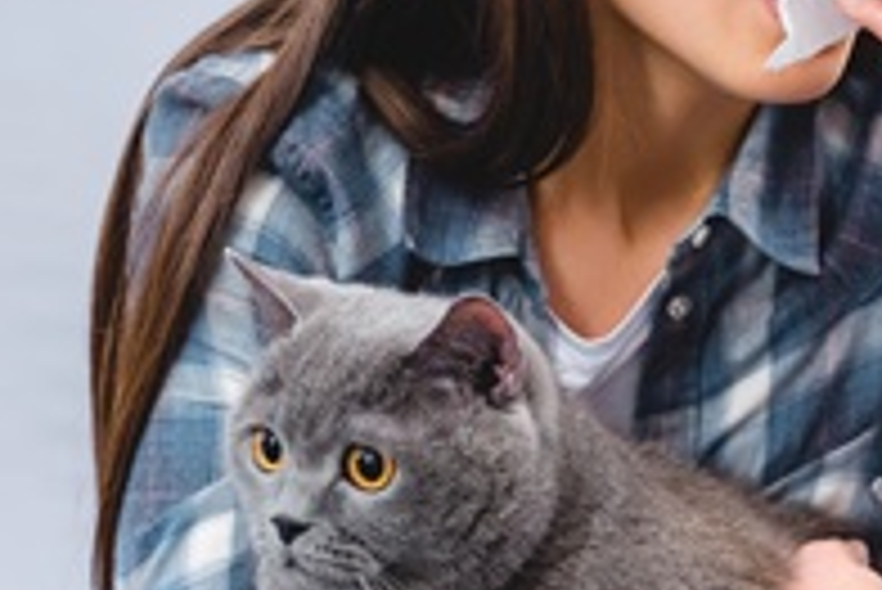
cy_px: 333
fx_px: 11989
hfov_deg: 4.2
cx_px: 412
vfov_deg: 2.8
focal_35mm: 489
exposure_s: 1/250
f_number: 3.2
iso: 320
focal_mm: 160
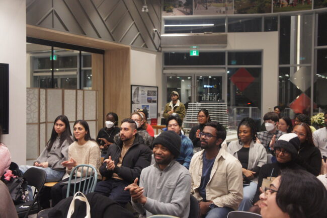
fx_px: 341
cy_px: 109
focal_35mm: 38
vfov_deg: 35.5
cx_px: 164
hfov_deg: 51.3
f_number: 4
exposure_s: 1/80
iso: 1600
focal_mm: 25
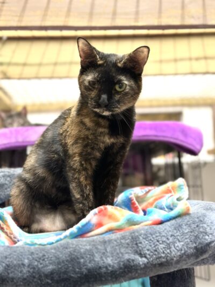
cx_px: 108
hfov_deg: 30.3
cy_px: 144
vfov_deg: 39.6
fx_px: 397
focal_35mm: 48
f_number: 1.78
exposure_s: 1/43
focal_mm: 6.86
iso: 250
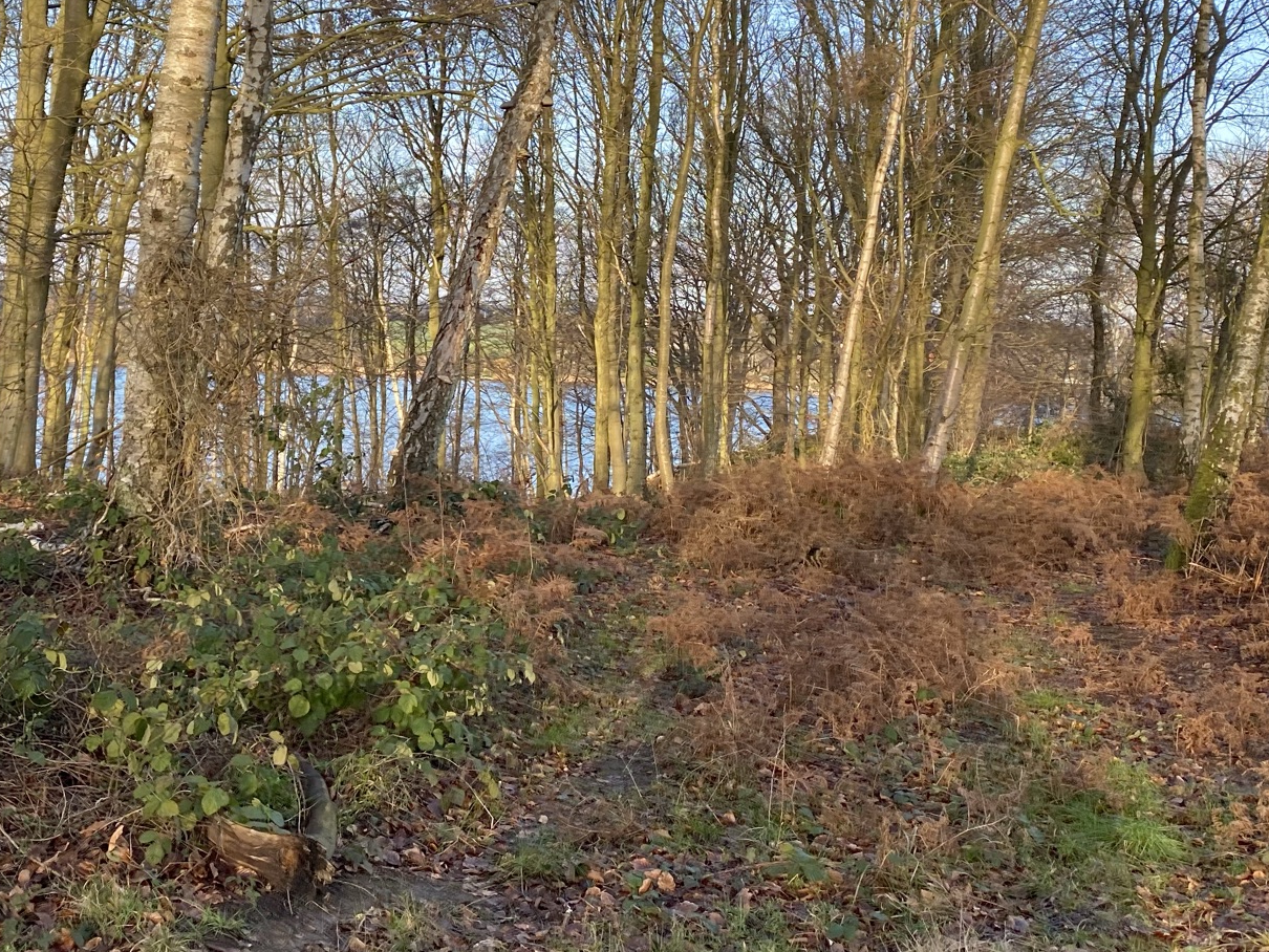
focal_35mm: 44
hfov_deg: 42.7
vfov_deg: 32.7
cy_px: 333
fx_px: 1613
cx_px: 511
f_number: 1.8
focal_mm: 4.25
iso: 32
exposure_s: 1/426
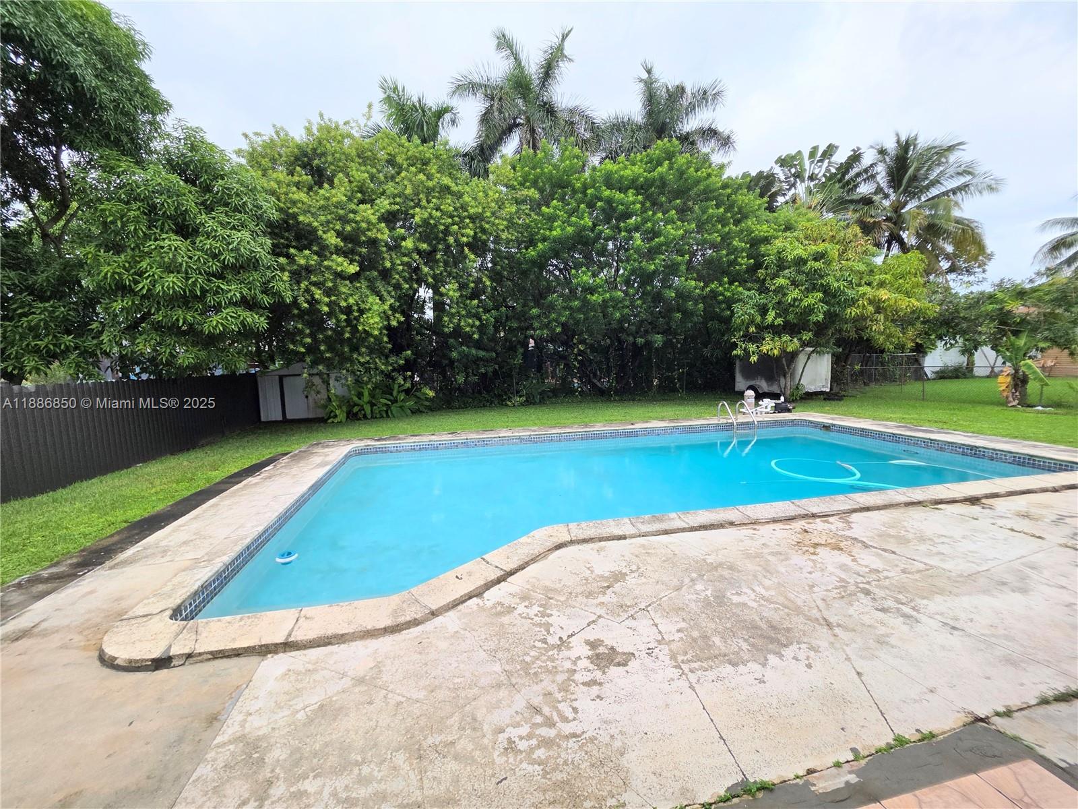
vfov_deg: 89.9
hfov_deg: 106.2
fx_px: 405
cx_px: 539
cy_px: 404
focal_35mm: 13
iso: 50
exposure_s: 1/2000
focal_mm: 2.2
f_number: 1.9
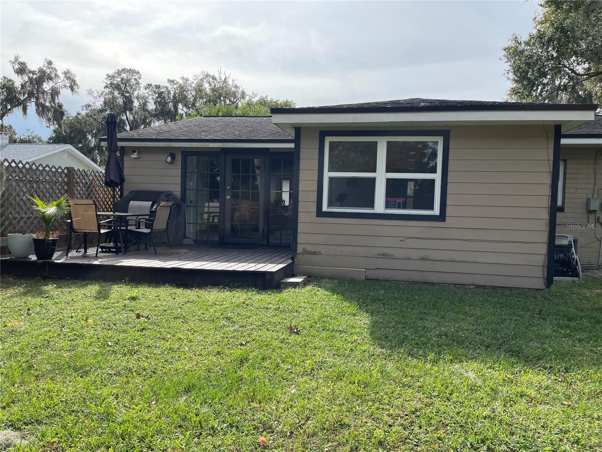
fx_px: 452
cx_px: 301
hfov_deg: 67.3
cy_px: 226
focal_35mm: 26
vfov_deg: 53.1
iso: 32
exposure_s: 1/2053
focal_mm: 4.2
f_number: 1.6
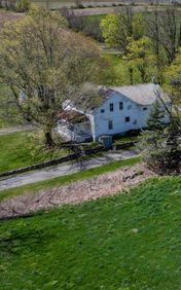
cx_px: 224
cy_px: 110
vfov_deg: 44.0
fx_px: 356
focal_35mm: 45
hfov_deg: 25.3
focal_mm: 12.29
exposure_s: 1/1600
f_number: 2.8
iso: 100
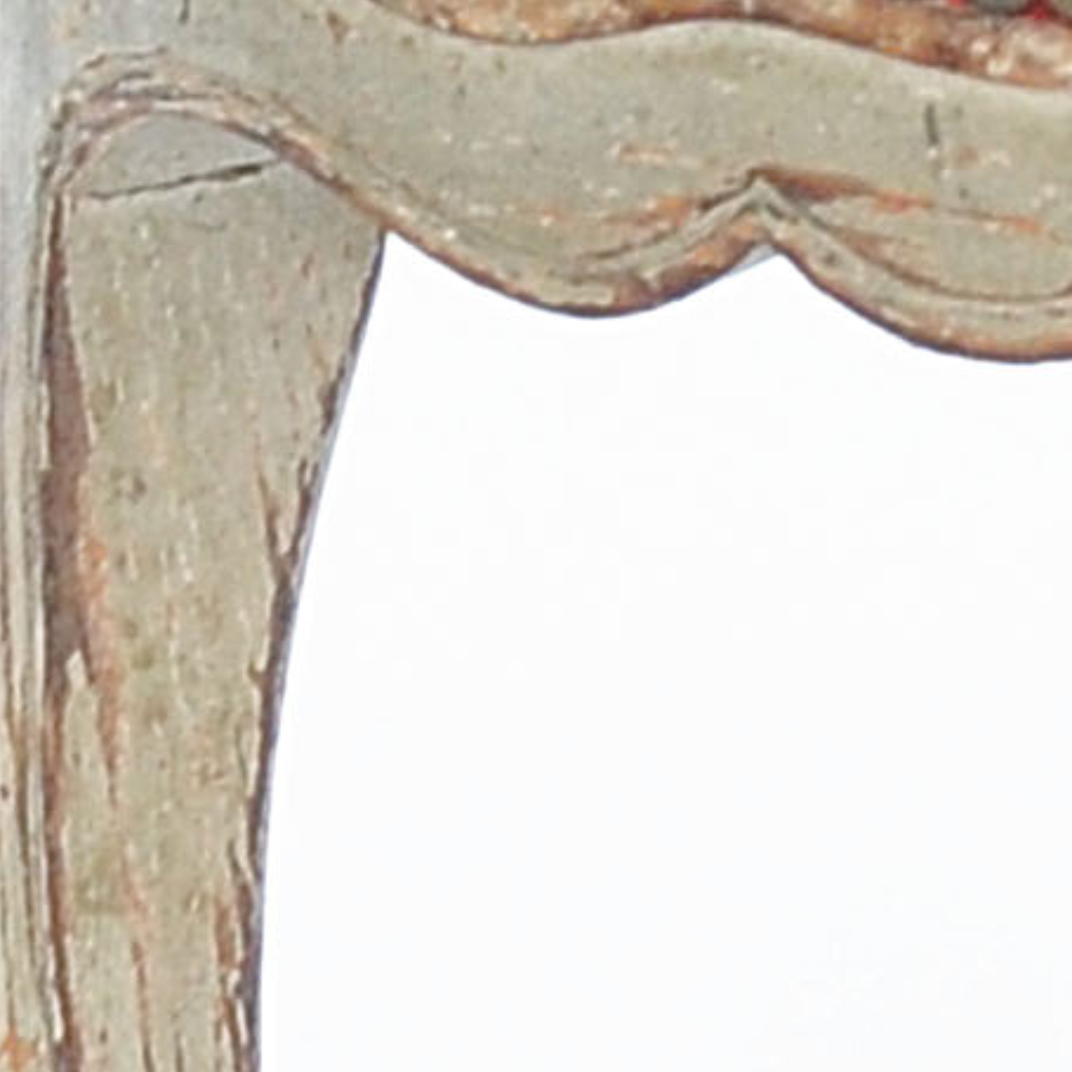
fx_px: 12193
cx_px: 1920
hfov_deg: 5.0
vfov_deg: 4.8
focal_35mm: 348
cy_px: -1979
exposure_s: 1/320
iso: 500
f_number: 4.5
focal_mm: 29
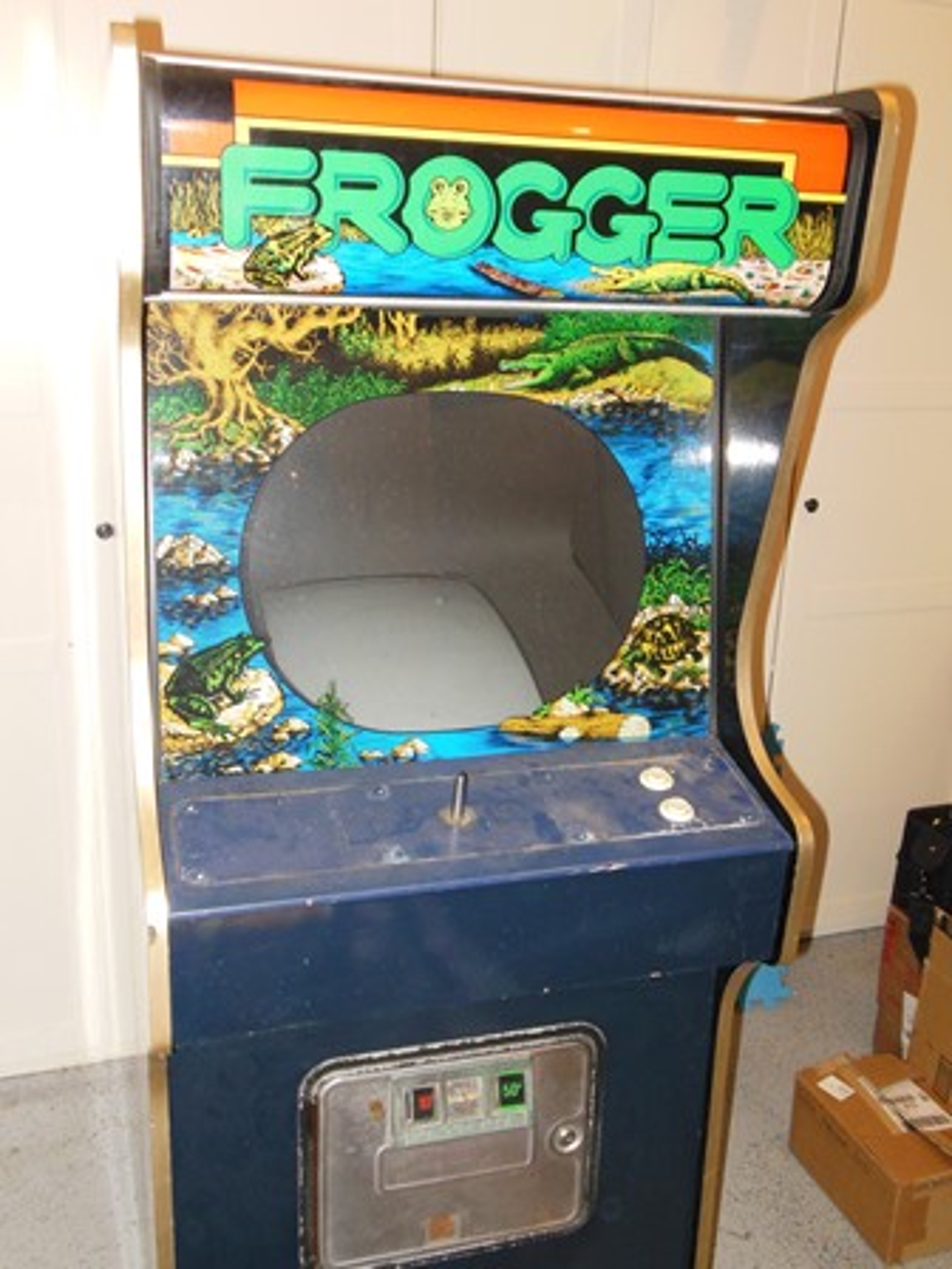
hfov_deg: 42.9
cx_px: 476
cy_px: 634
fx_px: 1210
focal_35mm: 33
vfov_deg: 55.4
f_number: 3.5
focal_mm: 6
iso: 400
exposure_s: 1/30
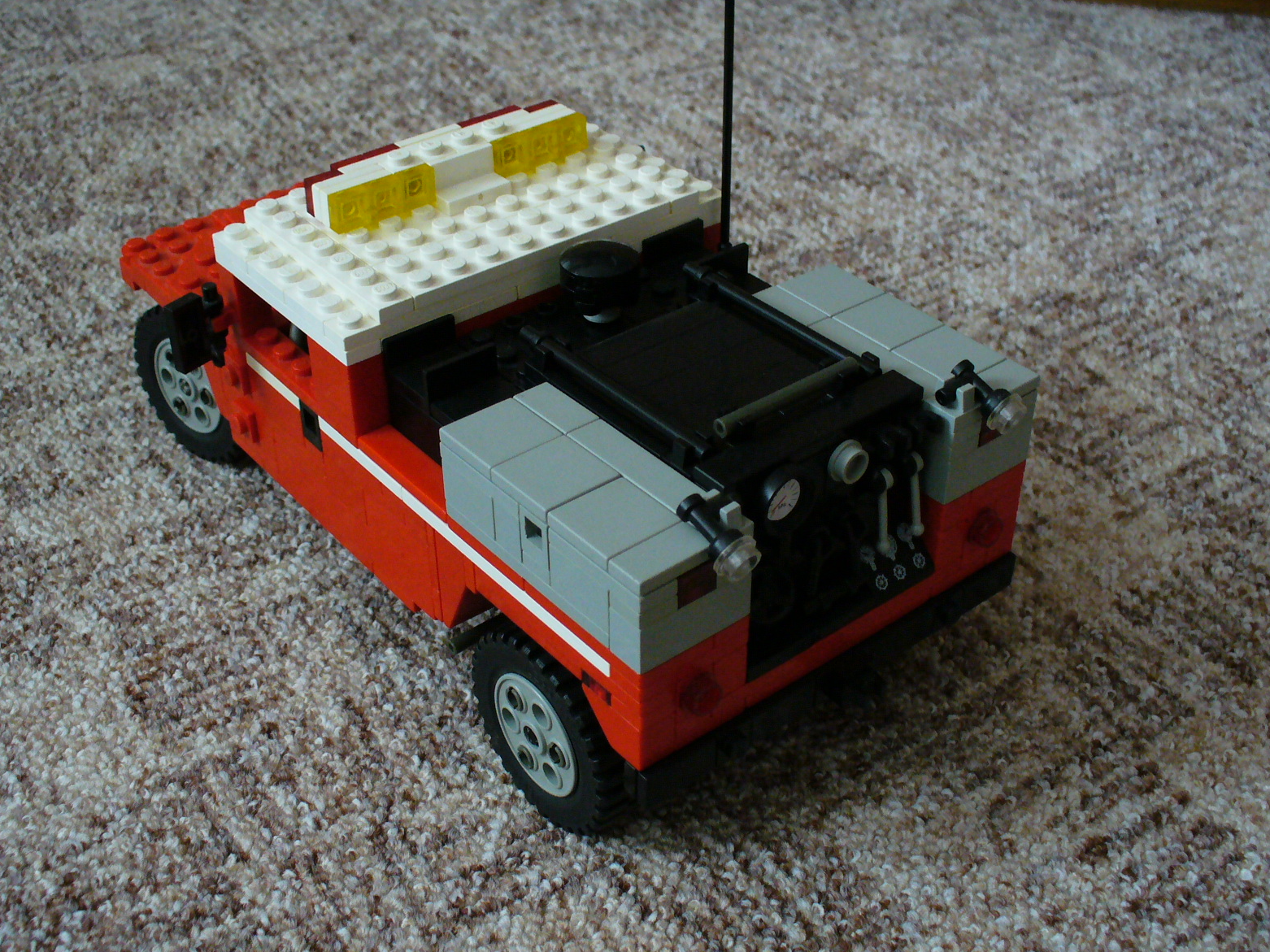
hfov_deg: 44.8
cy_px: 469
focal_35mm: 42
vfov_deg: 34.3
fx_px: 1541
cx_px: 628
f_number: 2.8
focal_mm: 6.1
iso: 200
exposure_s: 1/20
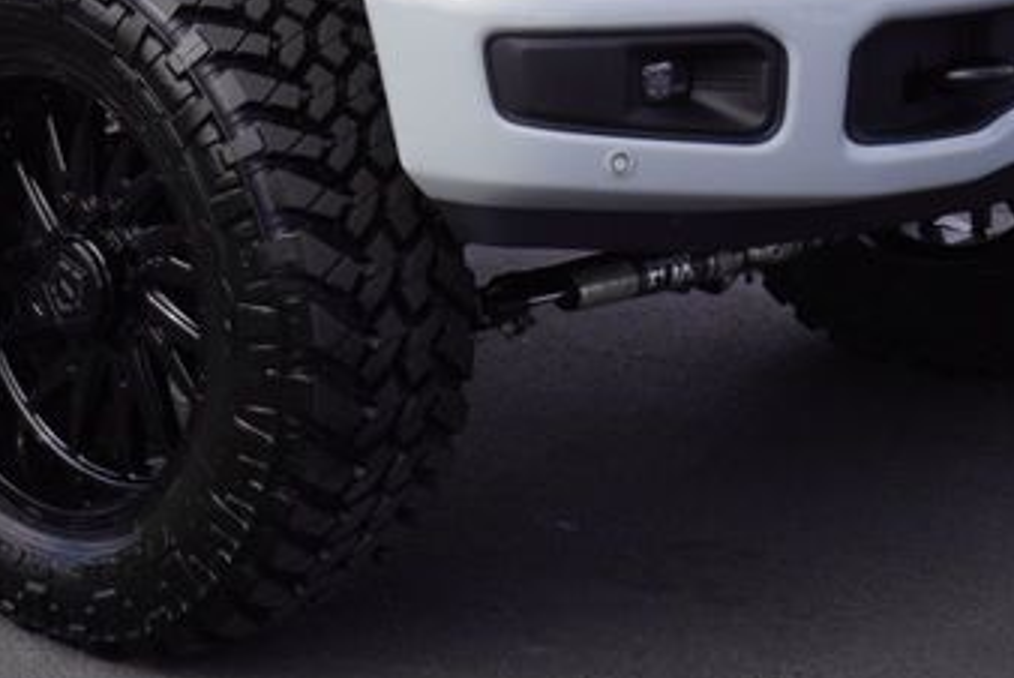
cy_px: -123
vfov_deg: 11.9
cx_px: 18
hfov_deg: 17.6
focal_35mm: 114
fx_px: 3200
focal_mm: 25
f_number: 10
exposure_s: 1/125
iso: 100
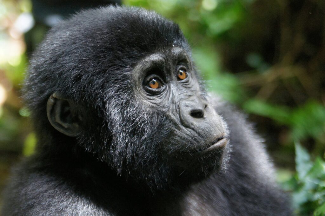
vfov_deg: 18.2
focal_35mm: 75
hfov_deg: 27.0
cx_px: 162
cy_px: 108
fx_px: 677
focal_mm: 50
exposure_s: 1/400
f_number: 2.8
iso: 1600
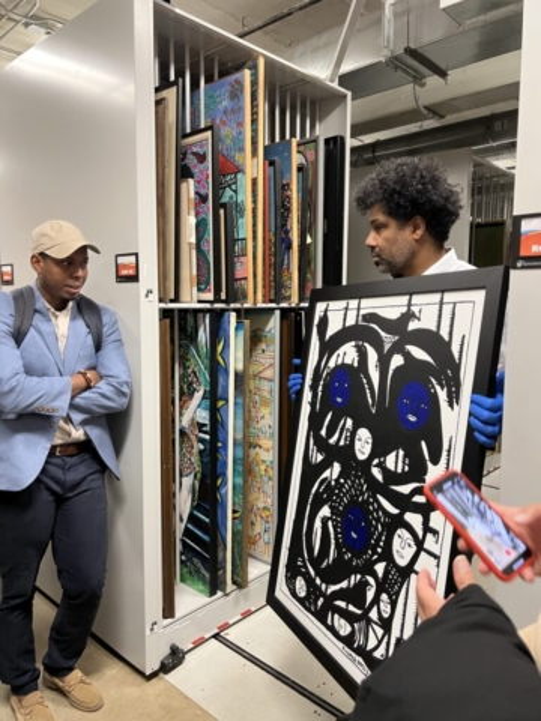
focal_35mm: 26
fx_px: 542
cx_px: 270
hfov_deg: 53.1
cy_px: 360
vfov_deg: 67.3
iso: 400
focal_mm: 5.7
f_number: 1.5
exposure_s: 1/60
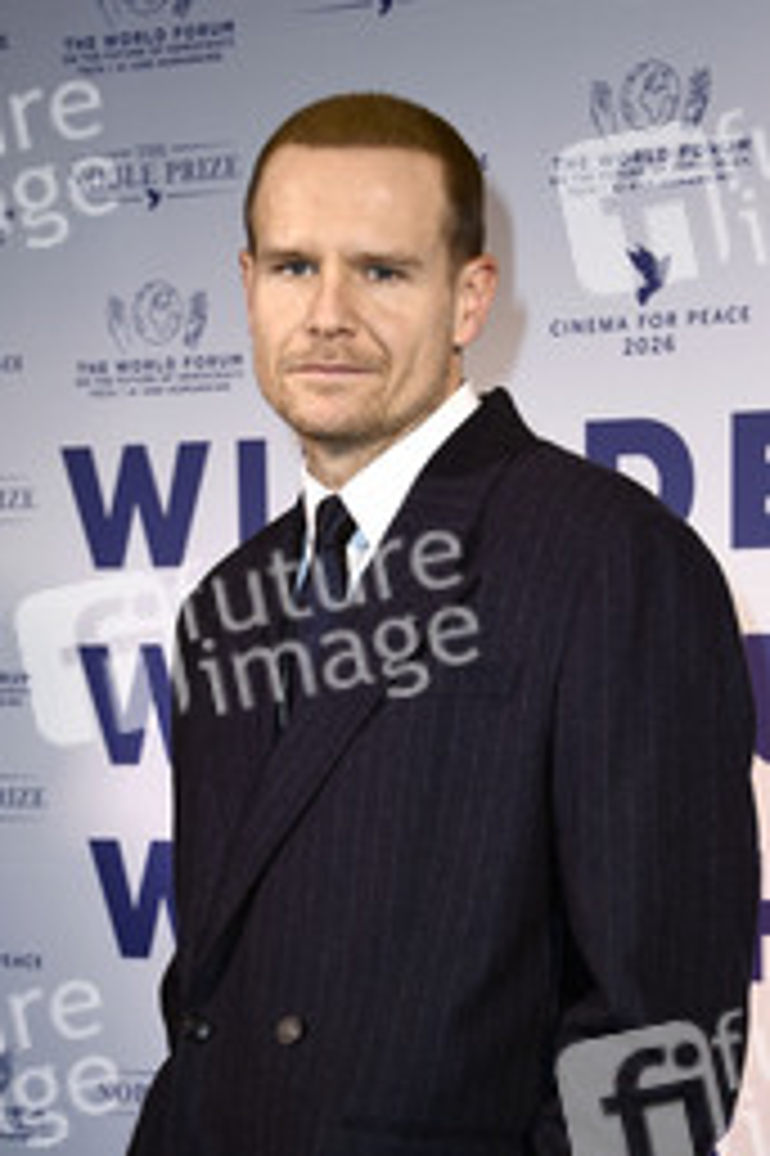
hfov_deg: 13.5
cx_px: 378
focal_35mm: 101
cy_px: 864
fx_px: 3245
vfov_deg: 20.1
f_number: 6.3
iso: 640
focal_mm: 65
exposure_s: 1/250
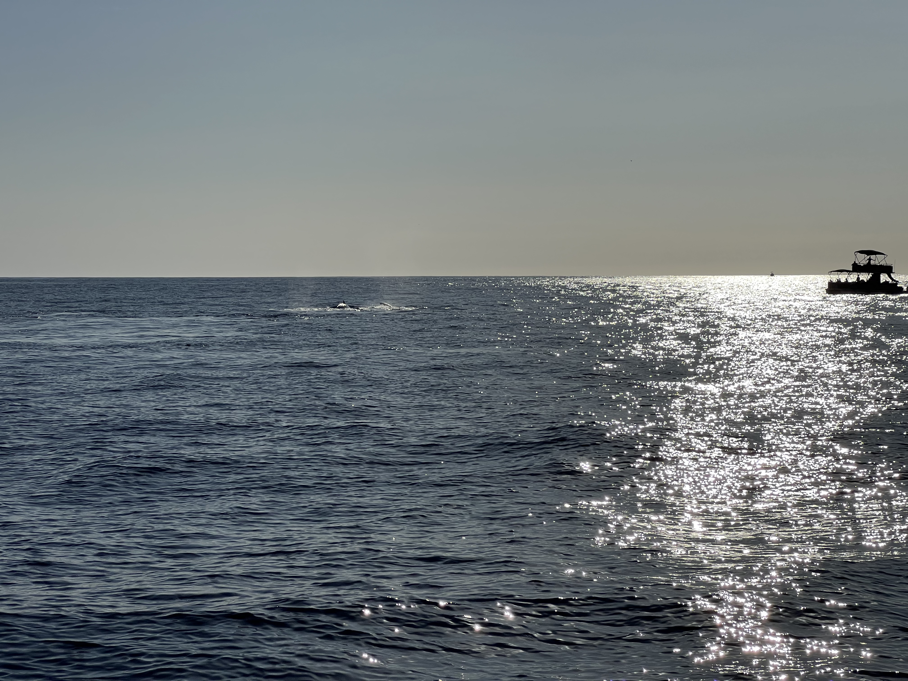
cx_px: 454
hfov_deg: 25.3
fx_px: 2020
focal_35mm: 77
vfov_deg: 19.1
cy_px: 340
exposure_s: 1/5236
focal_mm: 9
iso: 25
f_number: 2.8
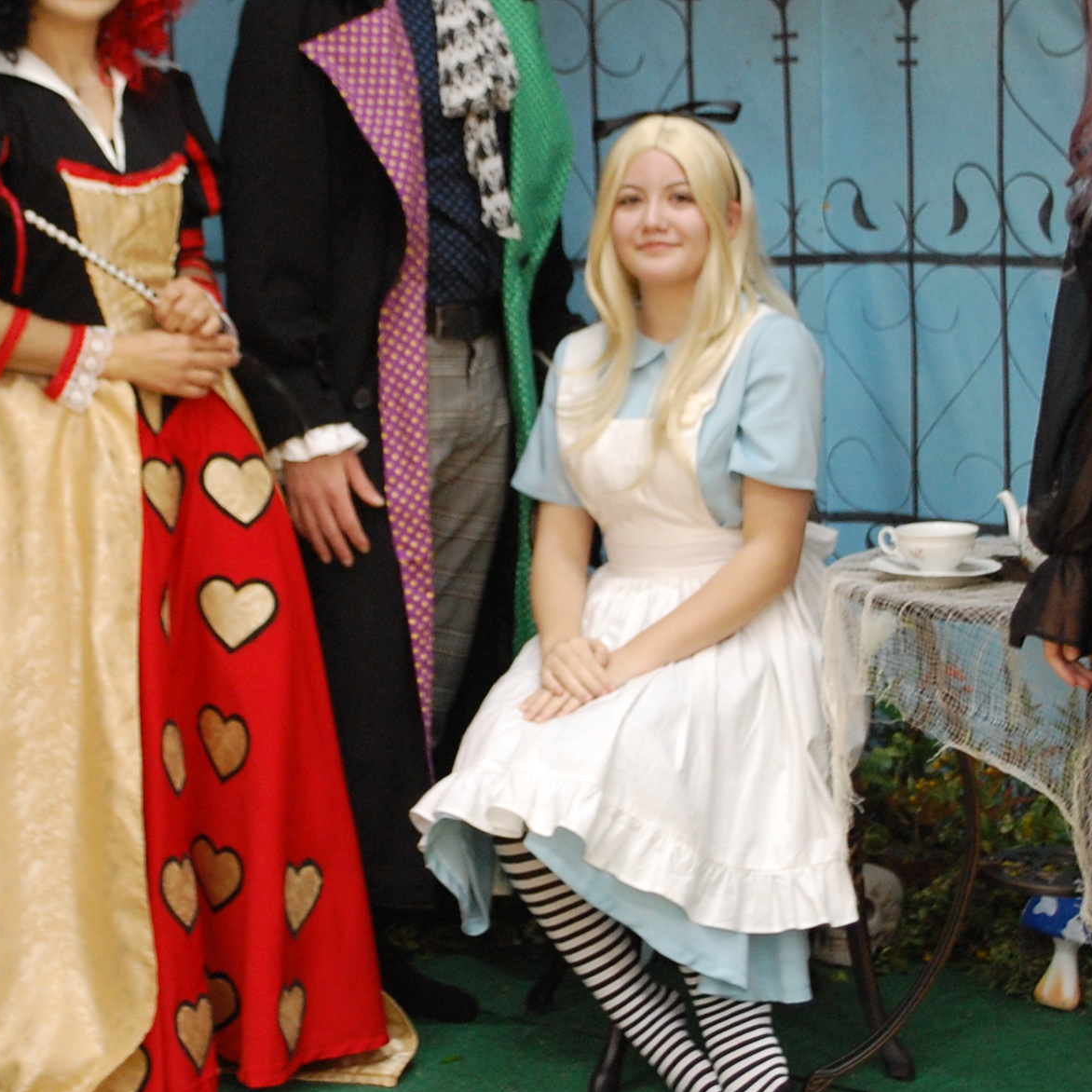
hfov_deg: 20.4
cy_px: 334
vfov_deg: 20.3
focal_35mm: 85
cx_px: 453
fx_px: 3034
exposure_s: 1/20
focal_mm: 26
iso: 800
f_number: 4.5
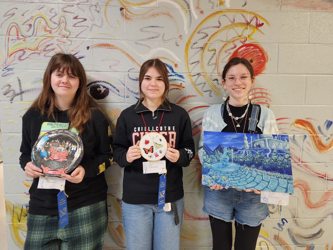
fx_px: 221
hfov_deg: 73.9
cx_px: 166
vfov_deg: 58.9
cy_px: 125
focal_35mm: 23
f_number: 1.8
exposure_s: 1/120
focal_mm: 5.4
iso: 500
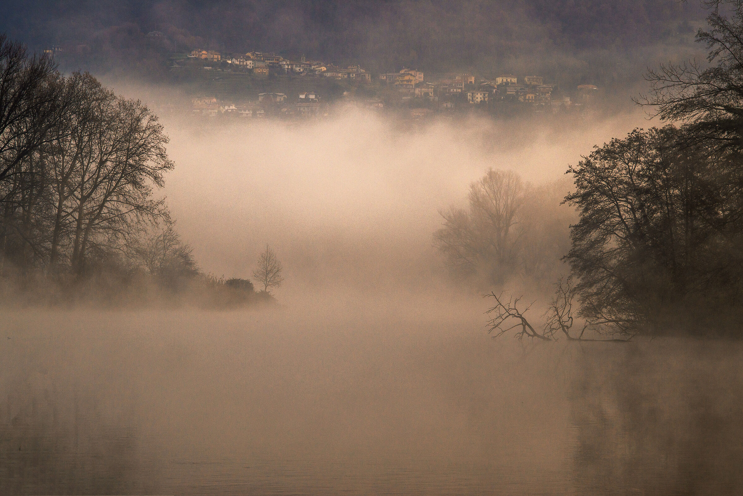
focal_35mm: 128
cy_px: 248
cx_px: 372
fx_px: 2631
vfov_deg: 10.8
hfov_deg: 16.1
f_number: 11
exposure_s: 1/125
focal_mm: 85
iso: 100
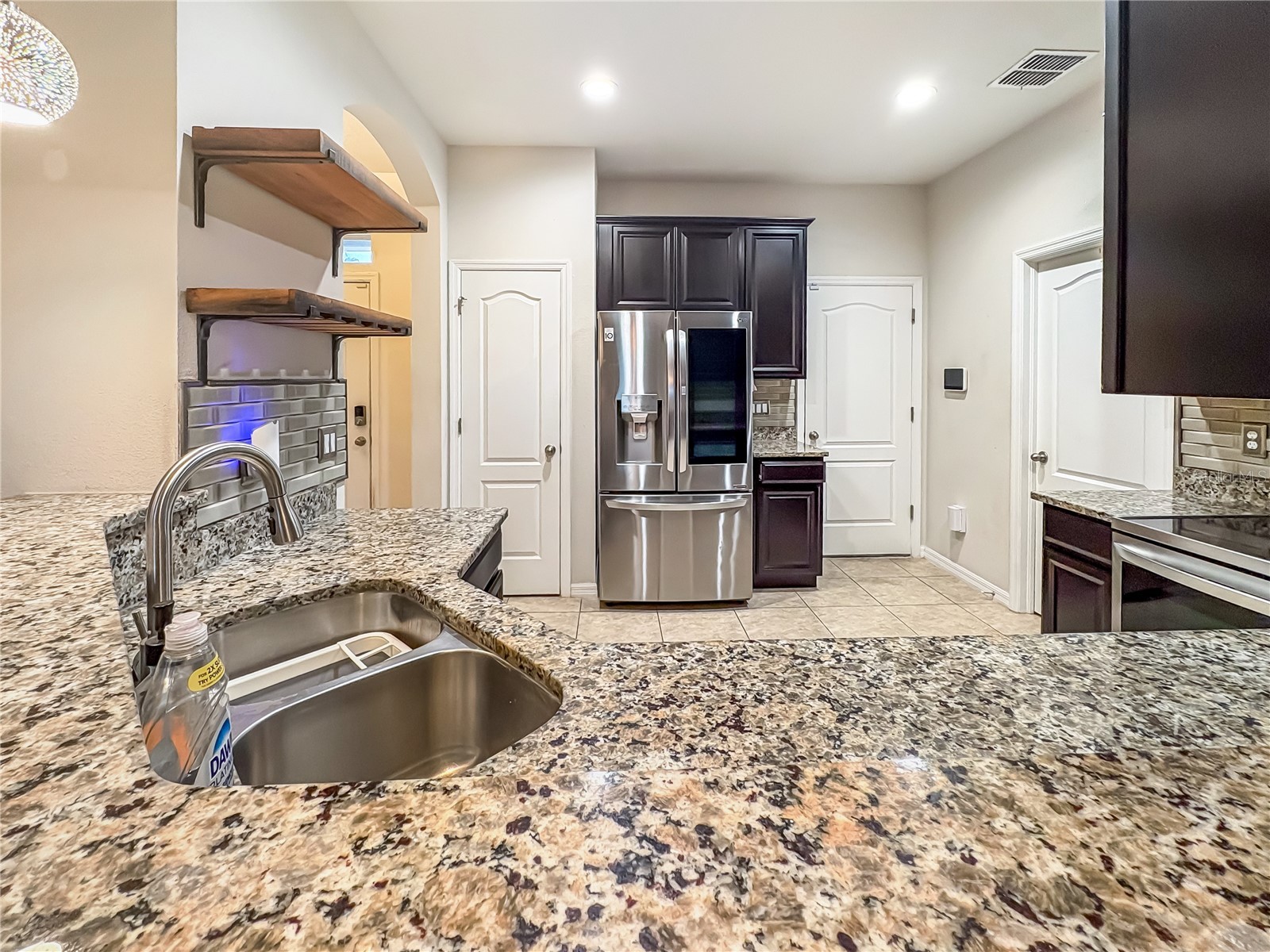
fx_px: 514
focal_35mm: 14
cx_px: 635
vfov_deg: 85.7
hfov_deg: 102.1
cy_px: 476
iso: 250
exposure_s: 1/60
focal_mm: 2.22
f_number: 2.2
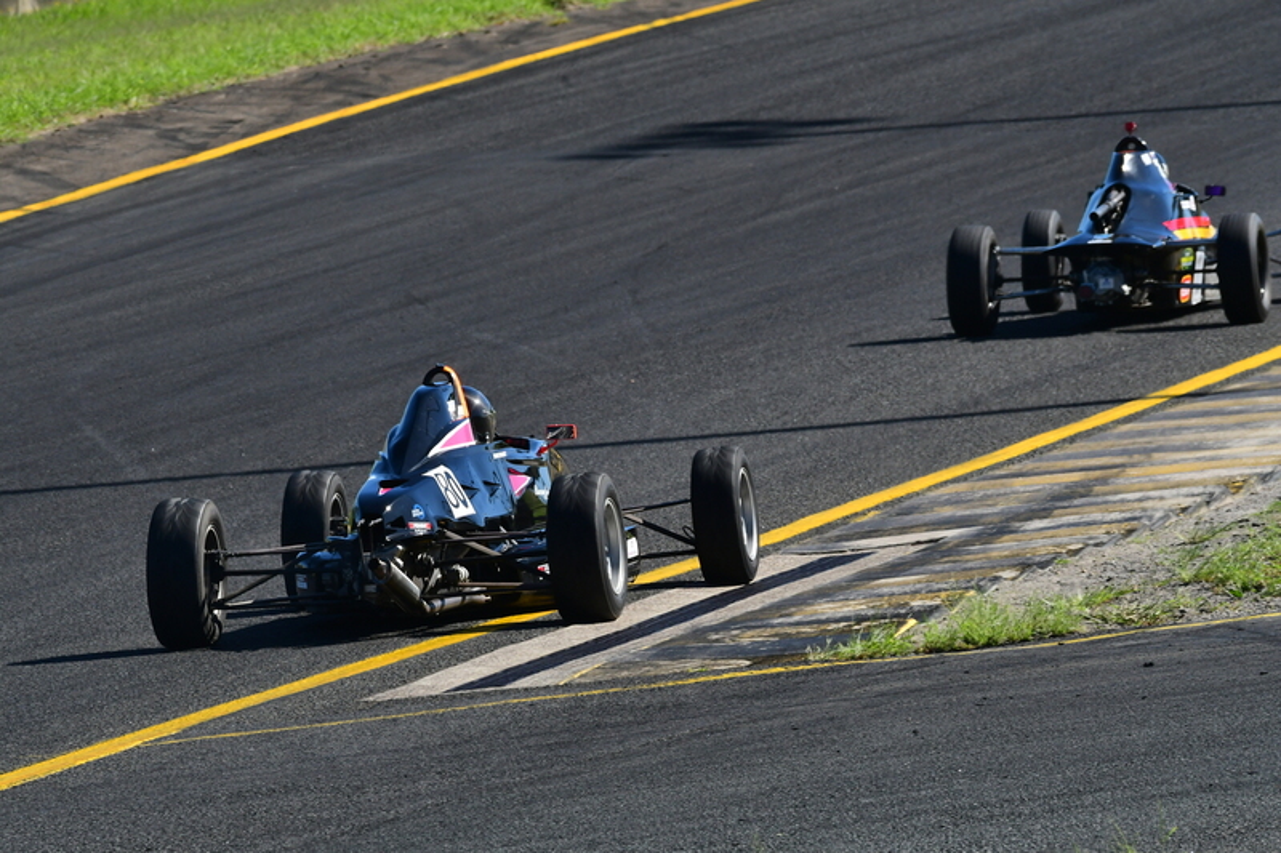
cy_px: 426
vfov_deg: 3.2
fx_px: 15475
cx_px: 640
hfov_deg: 4.7
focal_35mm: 435
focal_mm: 290
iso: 500
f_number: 11
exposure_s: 1/640
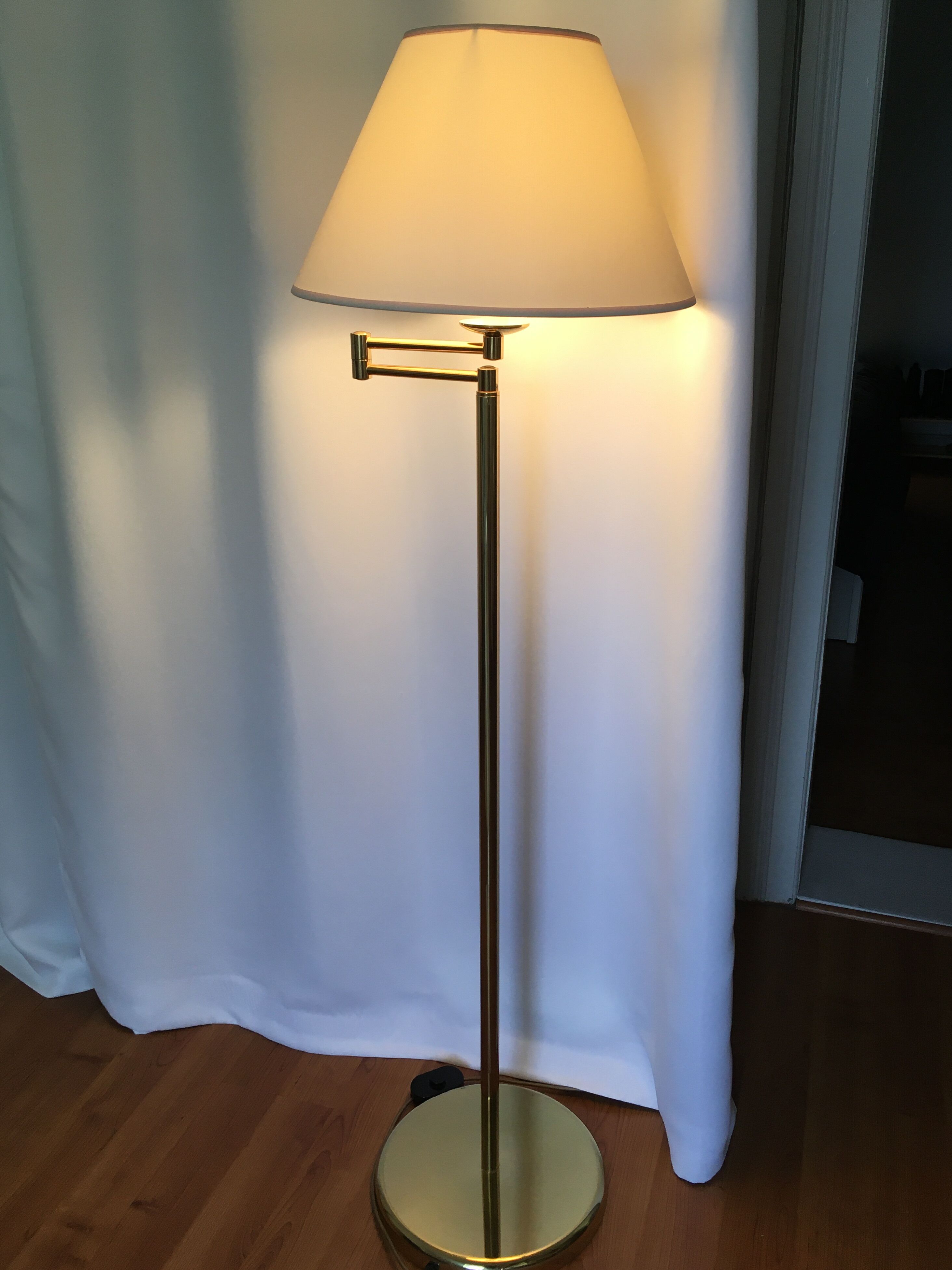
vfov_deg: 60.0
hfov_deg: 46.8
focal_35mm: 30
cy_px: 651
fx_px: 1100
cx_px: 471
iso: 25
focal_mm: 4.15
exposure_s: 1/33
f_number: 2.2
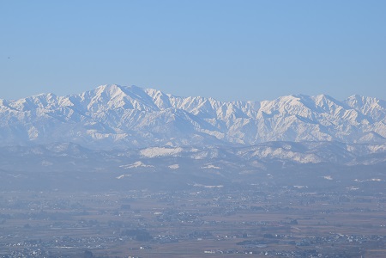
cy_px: 129
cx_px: 193
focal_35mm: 202
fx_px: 2171
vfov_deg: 6.8
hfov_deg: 10.2
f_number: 11
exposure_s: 1/500
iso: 200
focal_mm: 135
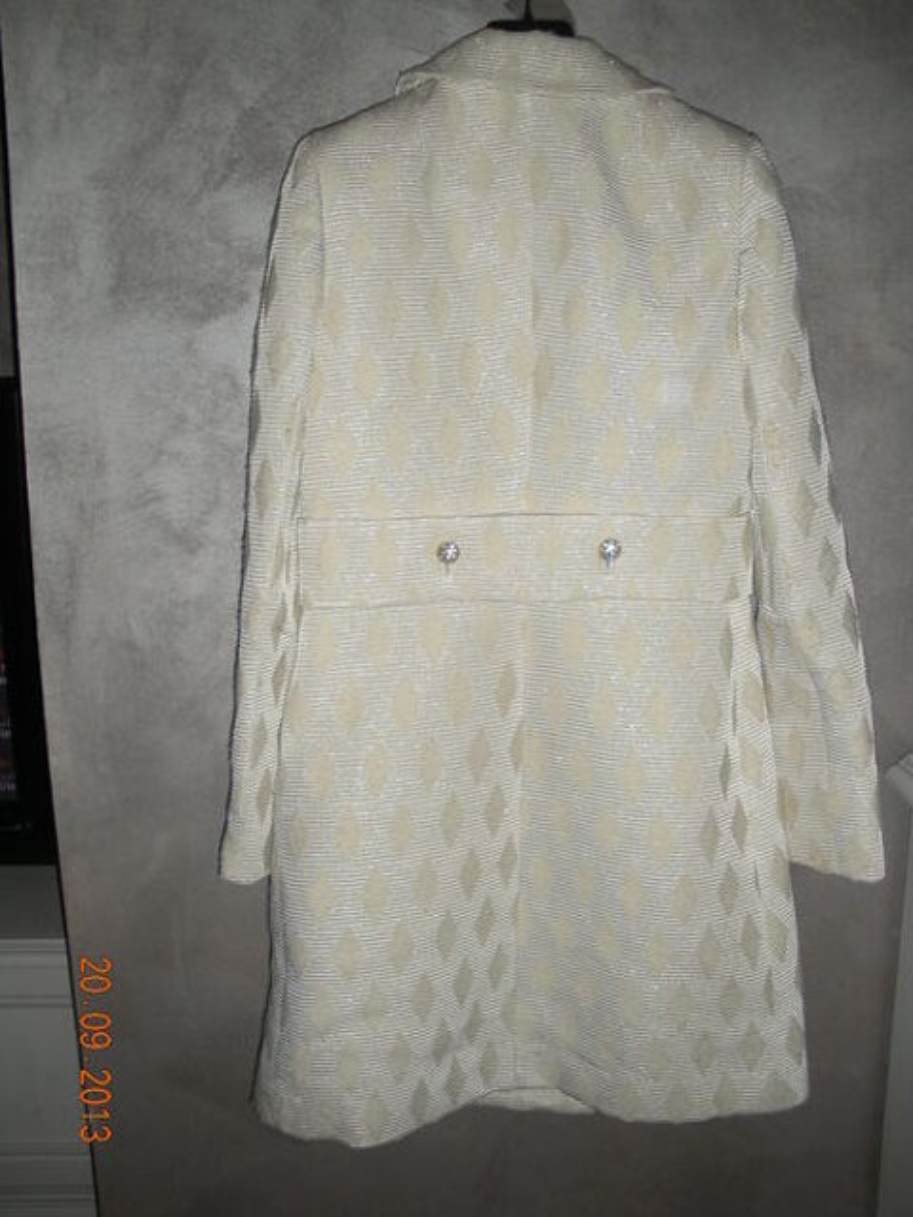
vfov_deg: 51.4
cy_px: 608
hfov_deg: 39.7
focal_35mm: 36
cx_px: 456
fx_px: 1266
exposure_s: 1/60
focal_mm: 6.3
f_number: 3.5
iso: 64
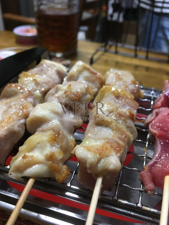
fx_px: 195
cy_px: 112
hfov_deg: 46.8
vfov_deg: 60.0
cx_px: 83
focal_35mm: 30
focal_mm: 4.15
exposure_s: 1/30
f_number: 2.2
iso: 125
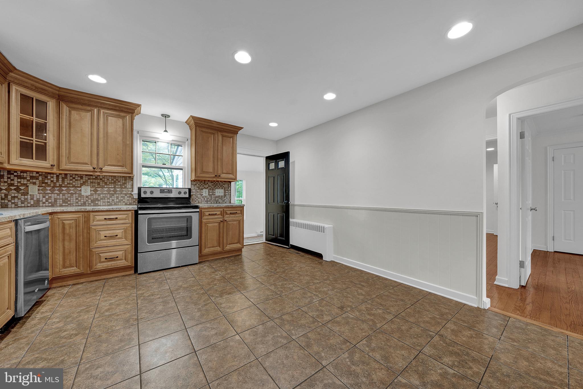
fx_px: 194
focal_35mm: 12
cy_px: 194
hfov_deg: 112.6
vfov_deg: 90.0
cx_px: 292
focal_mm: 12
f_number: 8
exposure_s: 1/1.25
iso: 200
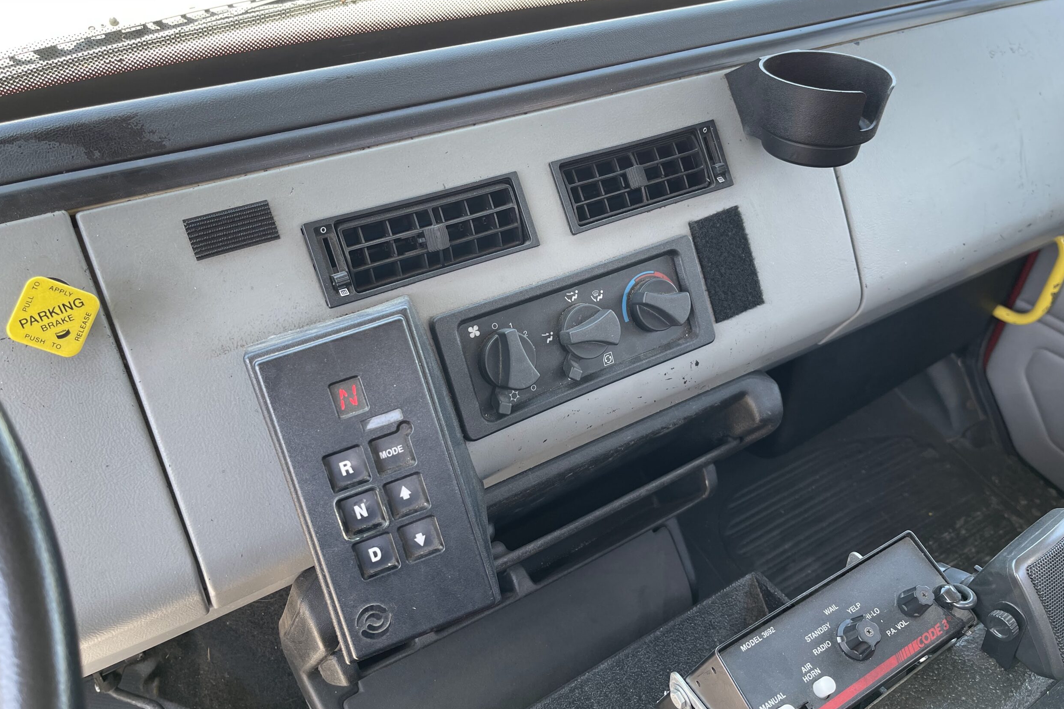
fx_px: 827
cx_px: 550
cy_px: 318
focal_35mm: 28
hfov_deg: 65.5
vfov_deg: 46.3
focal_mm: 5.1
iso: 50
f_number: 1.6
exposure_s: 1/121
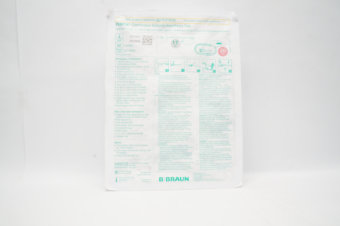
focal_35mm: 27
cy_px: 113
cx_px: 170
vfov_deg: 47.8
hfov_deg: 67.4
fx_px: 255
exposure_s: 1/25
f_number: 14
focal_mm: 18
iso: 1600
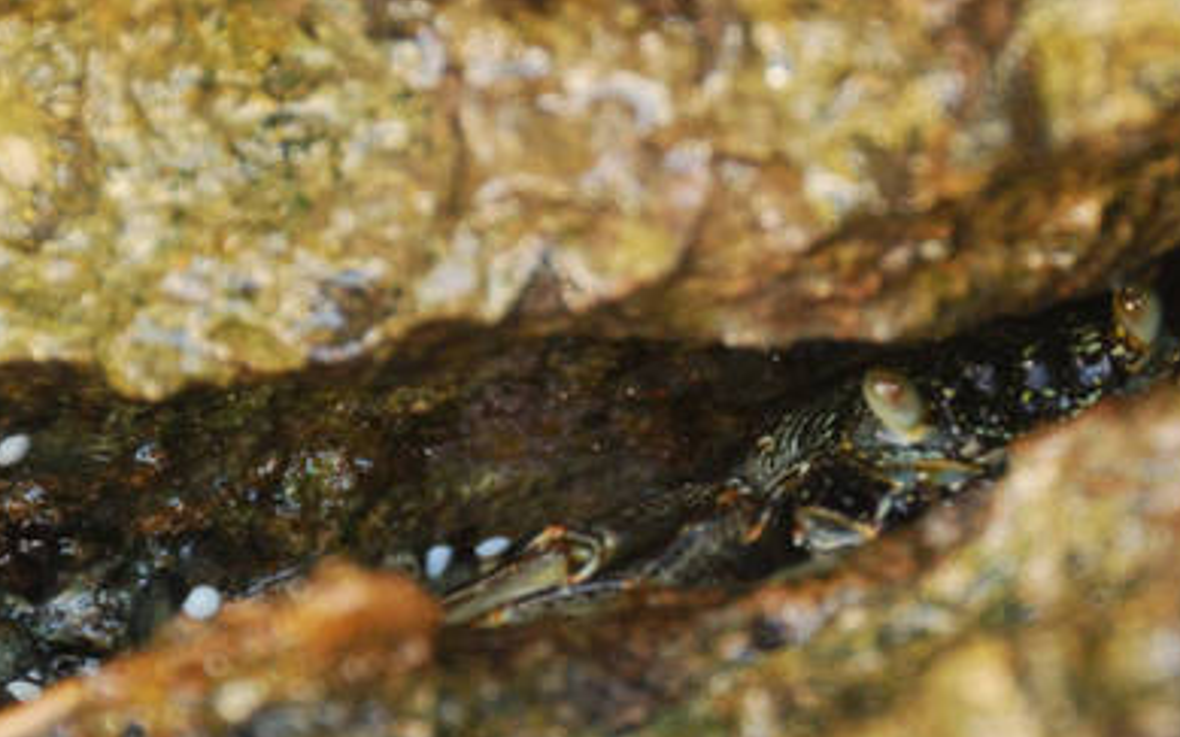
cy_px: 391
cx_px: 828
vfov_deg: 2.4
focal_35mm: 550
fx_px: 17685
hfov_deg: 3.8
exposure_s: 1/125
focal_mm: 200
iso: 800
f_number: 5.6
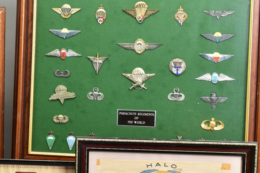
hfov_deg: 20.8
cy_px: 126
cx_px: 27
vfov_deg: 14.2
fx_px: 694
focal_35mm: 96
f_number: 10
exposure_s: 1/100
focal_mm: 34
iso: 100
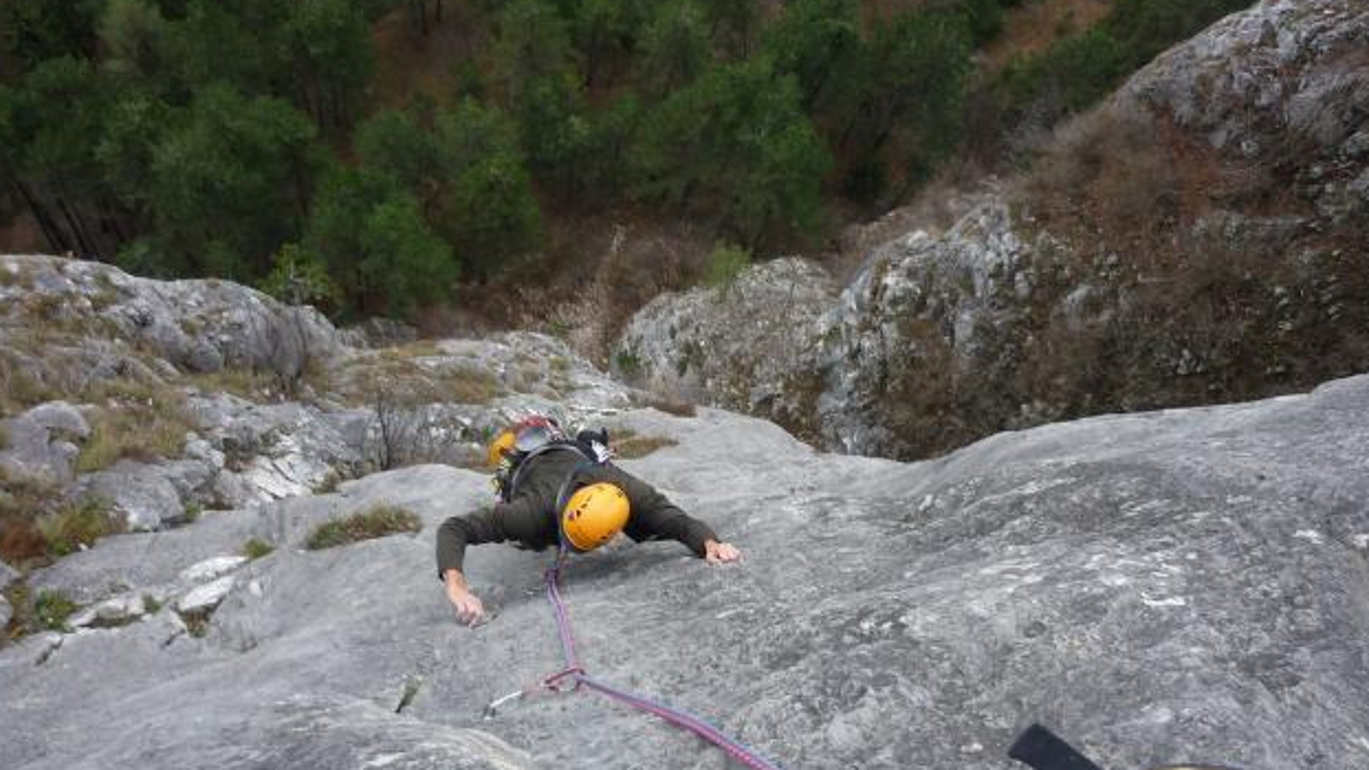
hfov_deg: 54.0
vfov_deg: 31.9
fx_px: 1343
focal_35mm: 37
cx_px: 680
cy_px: 462
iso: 80
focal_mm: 5.5
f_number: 2.8
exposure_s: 1/160
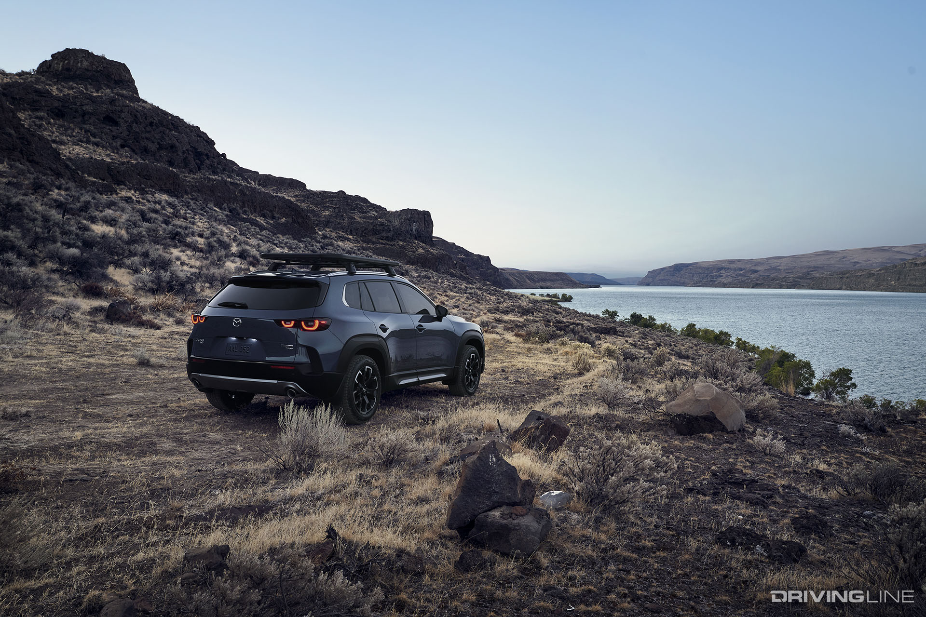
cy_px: 308
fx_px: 772
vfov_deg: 43.6
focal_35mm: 30
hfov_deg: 61.9
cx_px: 463
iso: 125
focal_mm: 30
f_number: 8
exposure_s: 1/8
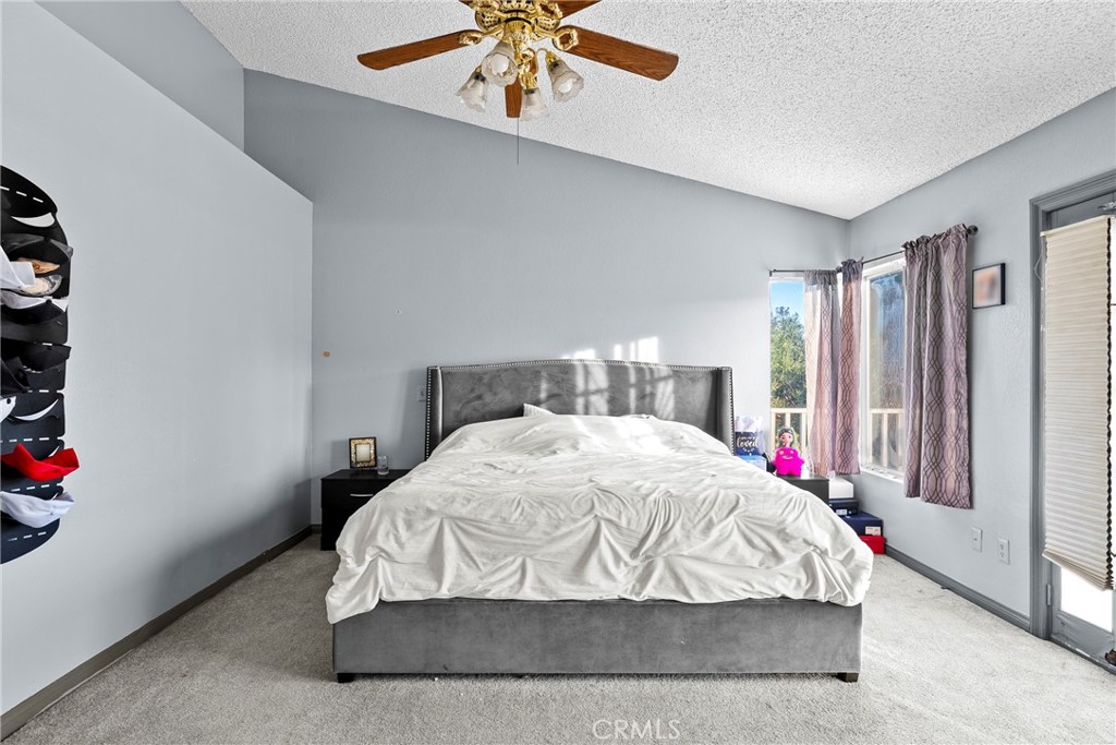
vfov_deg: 61.9
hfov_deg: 84.0
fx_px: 620
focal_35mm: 20
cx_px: 558
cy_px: 372
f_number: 9.5
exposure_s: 8
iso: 320
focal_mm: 20
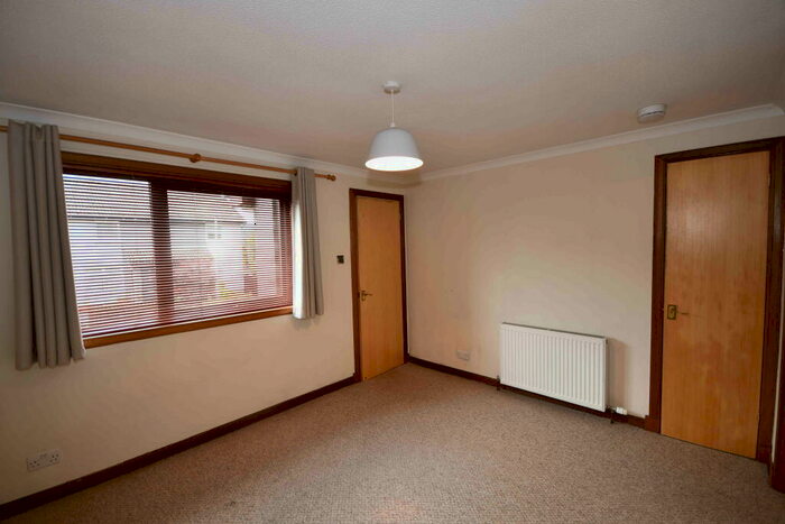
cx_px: 392
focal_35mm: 15
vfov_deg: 77.4
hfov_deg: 100.4
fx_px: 327
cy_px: 262
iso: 200
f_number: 4.5
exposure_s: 1/80
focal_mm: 10
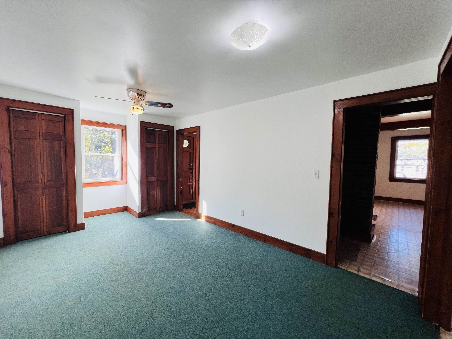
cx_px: 226
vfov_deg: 89.9
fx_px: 170
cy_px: 170
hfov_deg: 106.2
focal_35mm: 13
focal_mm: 1.57
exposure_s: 1/120
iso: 80
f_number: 1.8
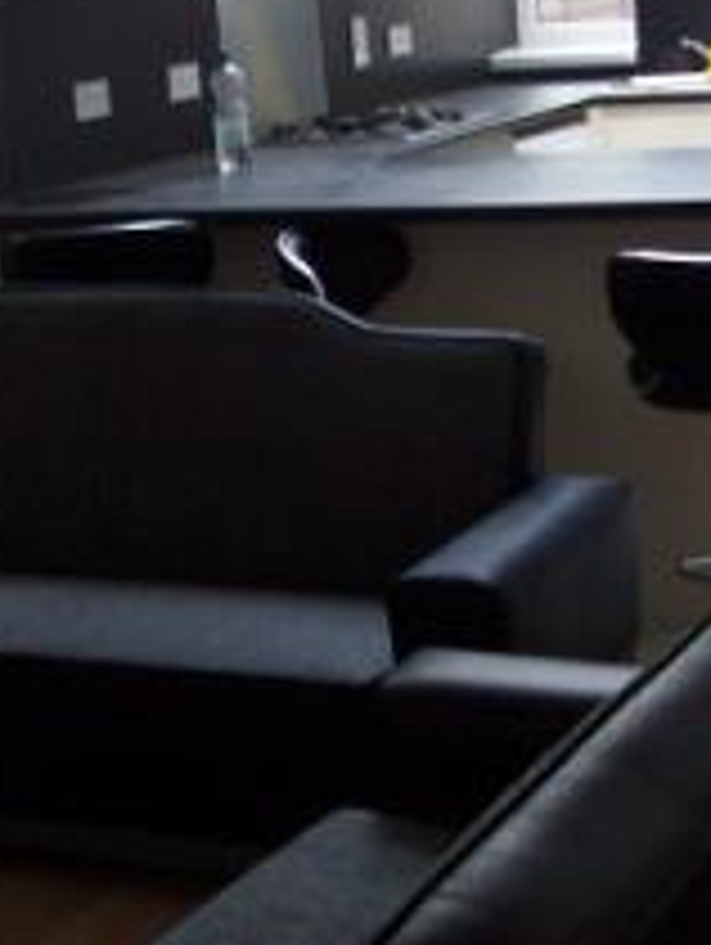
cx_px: 436
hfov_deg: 18.2
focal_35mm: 81
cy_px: 292
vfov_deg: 23.9
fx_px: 2214
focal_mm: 6.3
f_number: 2.8
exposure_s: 1/30
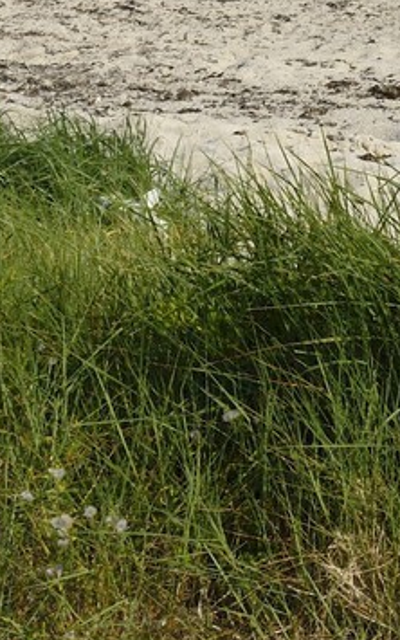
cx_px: 1249
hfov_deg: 7.7
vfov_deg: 13.5
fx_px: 2563
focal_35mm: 147
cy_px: -288
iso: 200
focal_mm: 32
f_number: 16
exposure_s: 1/320
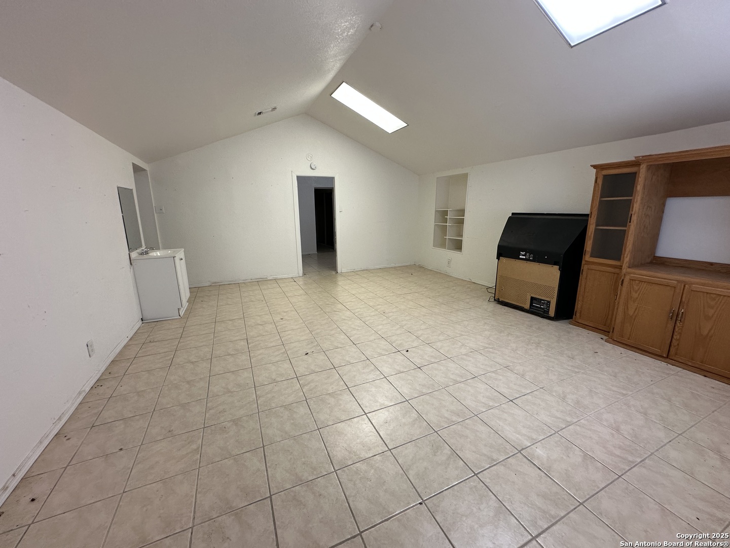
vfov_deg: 85.7
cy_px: 274
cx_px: 365
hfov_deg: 102.1
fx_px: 295
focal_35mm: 14
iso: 160
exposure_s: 1/120
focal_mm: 2.22
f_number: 2.2
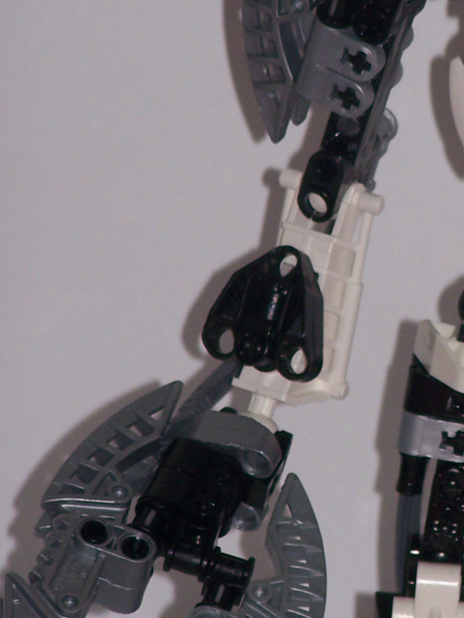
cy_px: 284
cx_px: 528
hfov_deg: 2.8
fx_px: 9319
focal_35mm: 522
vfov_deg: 3.8
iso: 80
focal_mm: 34.6
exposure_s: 1/160
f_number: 3.2
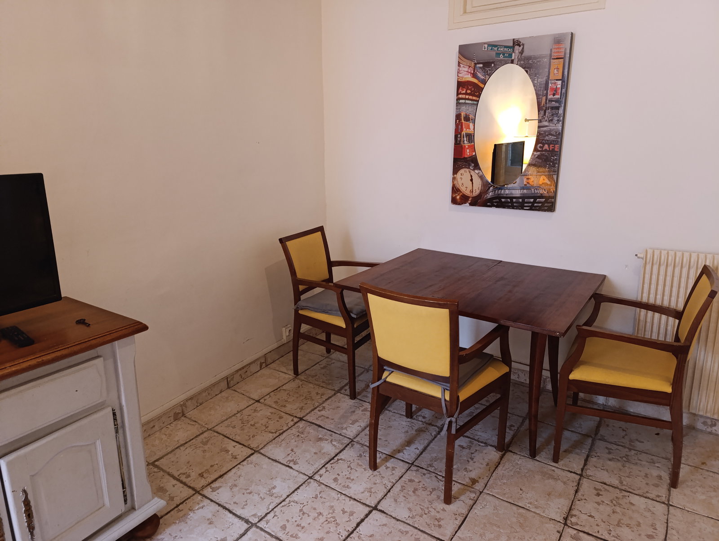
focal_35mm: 23
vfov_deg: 59.0
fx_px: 478
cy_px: 270
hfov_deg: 73.8
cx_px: 360
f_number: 1.6
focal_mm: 6.14
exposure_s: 1/25
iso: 2500
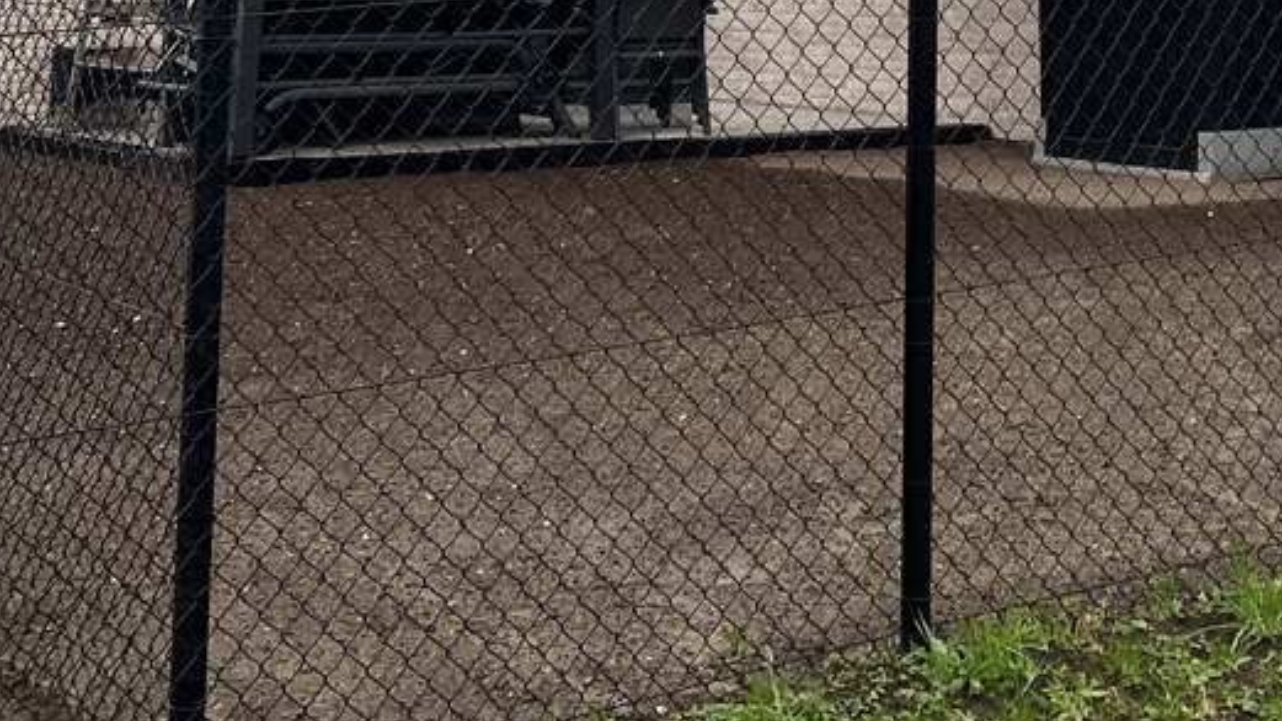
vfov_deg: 12.6
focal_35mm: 87
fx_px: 2957
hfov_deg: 23.9
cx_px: 1102
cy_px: -583
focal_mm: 5.7
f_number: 1.5
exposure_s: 1/123
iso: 32
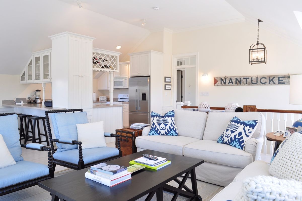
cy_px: 100
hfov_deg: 67.4
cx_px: 151
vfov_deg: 47.8
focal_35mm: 27
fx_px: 226
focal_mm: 18
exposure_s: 1/8
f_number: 11
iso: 200
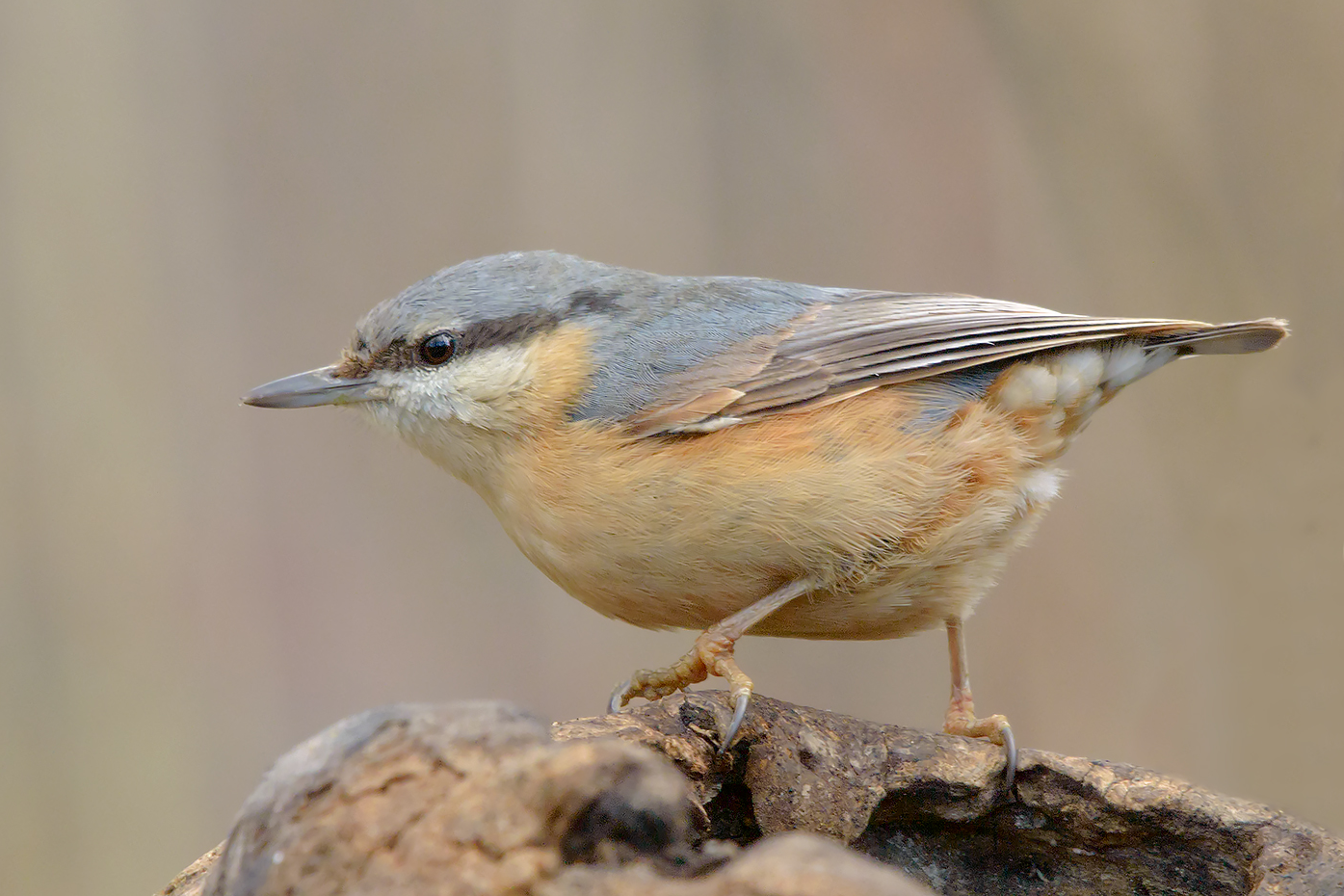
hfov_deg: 3.4
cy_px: 448
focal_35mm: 602
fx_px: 22473
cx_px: 672
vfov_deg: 2.3
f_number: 7.1
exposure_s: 1/250
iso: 1600
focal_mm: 400
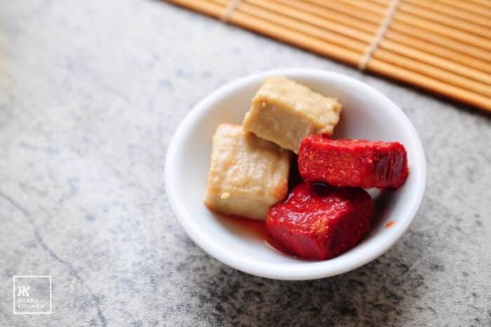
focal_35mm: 75
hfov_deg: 27.0
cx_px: 246
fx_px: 1022
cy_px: 164
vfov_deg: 18.2
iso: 160
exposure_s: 1/180
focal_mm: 50
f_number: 4.8
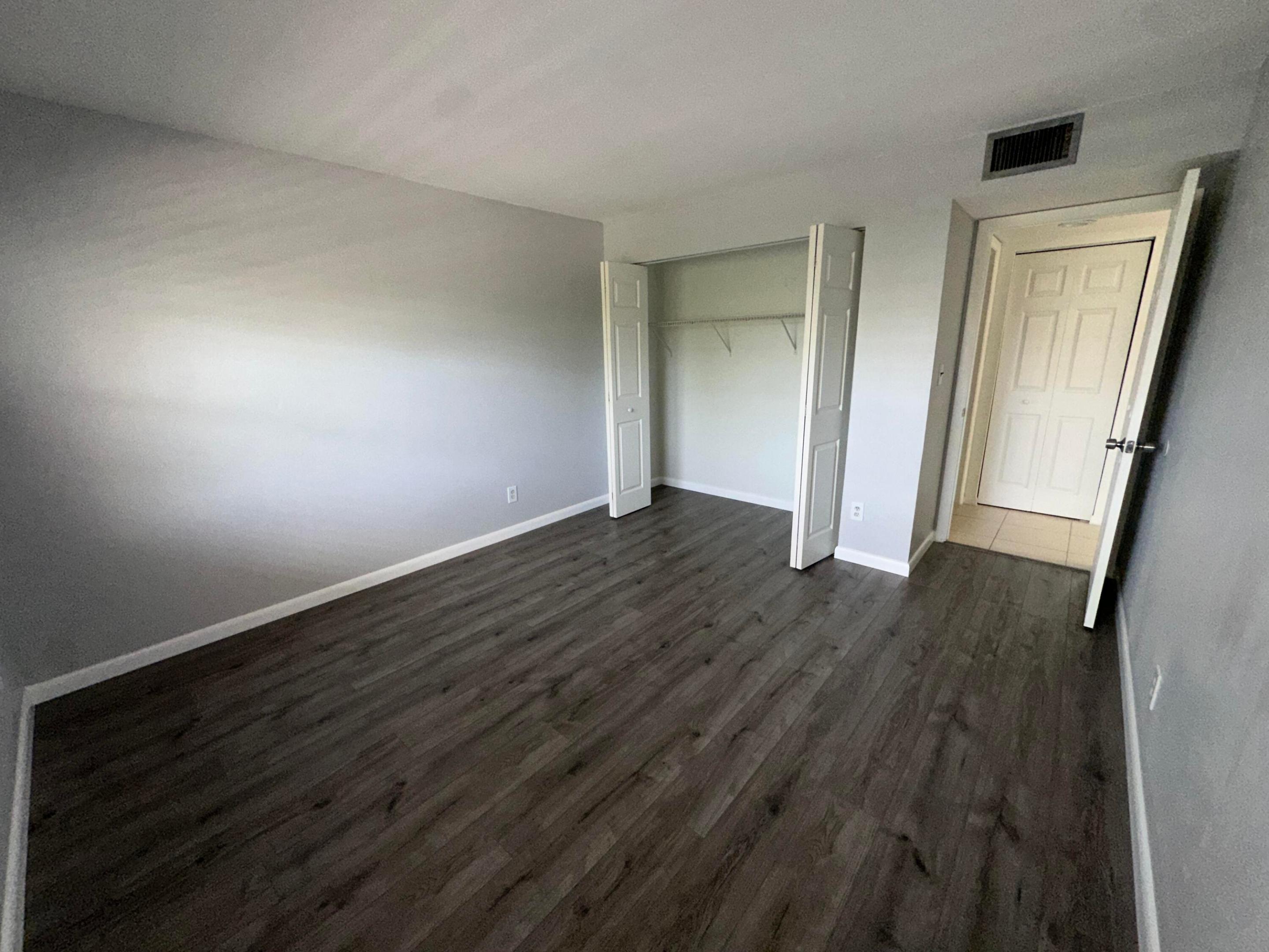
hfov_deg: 102.1
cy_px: 476
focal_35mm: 14
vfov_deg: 85.7
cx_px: 634
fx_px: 513
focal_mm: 2.22
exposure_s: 1/60
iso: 125
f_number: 2.2
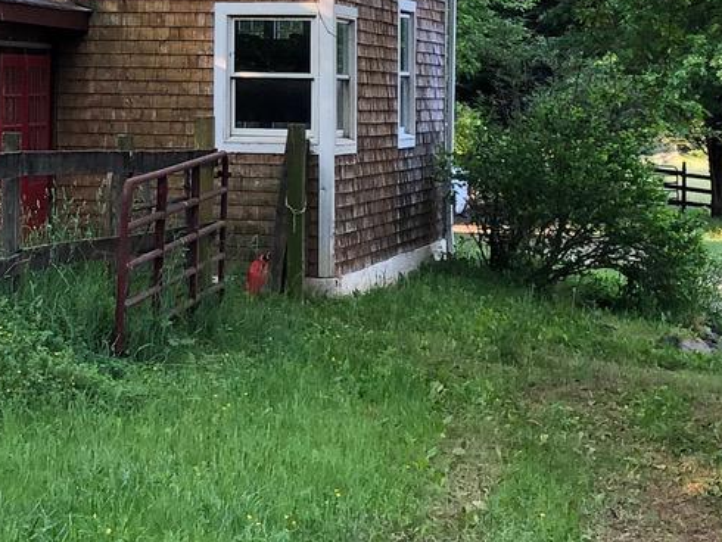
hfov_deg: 16.4
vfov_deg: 12.4
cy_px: -69
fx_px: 2442
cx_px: -43
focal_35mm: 117
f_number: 1.8
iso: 40
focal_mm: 3.99
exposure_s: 1/120
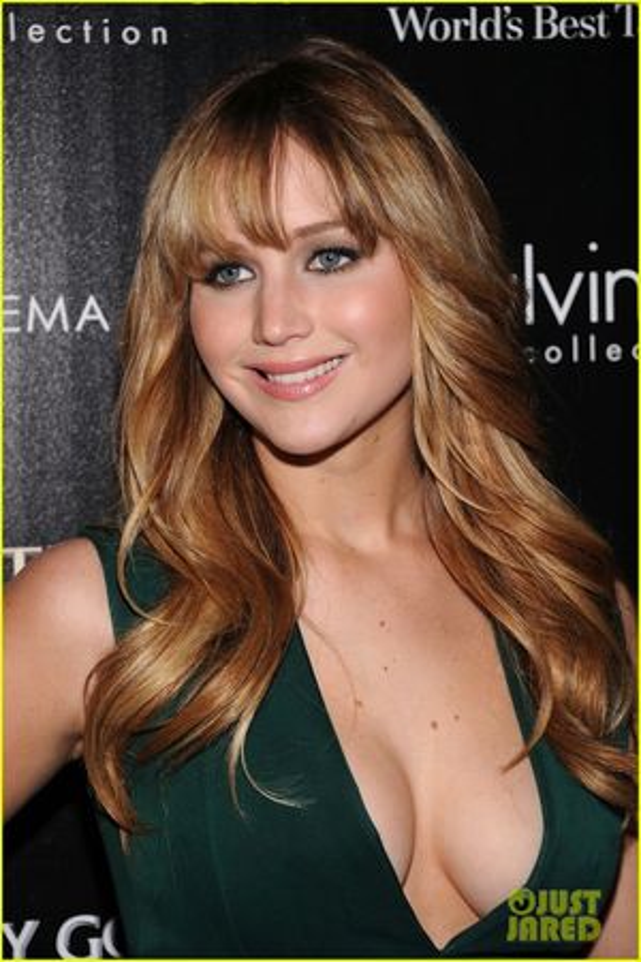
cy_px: 481
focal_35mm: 112
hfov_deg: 12.2
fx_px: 2991
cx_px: 320
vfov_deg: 18.3
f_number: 6.3
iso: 500
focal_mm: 112
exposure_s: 1/250
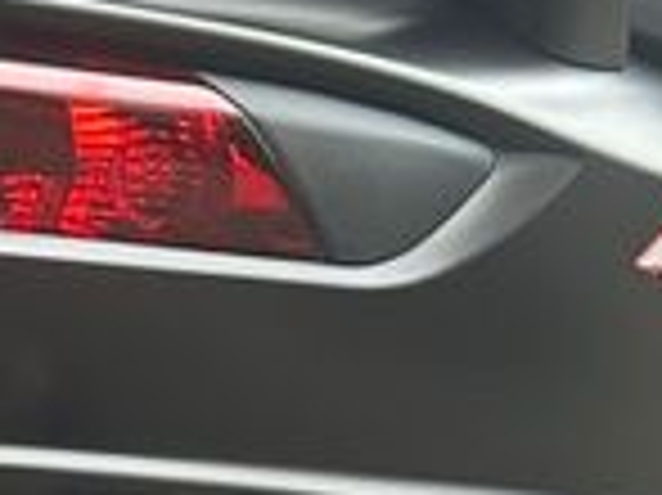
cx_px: -288
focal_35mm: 113
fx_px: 2159
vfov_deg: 12.7
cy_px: 616
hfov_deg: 16.1
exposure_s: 1/60
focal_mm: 5.7
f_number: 1.5
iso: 160
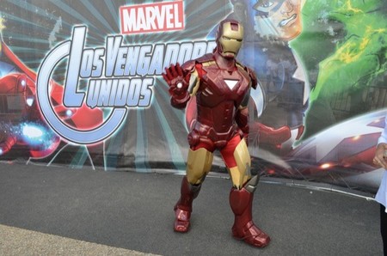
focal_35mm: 27
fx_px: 290
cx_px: 194
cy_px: 128
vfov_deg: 47.7
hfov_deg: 67.5
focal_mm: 18
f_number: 6.3
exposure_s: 1/160
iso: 200
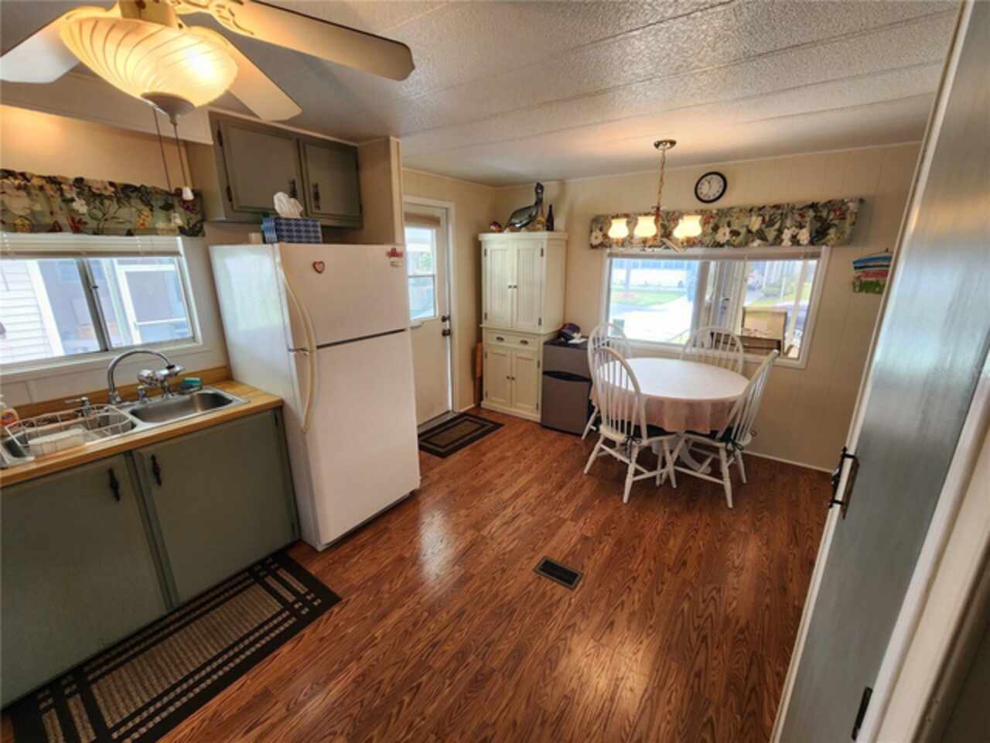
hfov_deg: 106.2
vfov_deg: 89.9
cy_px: 372
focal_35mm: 13
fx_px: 372
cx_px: 495
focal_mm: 2.2
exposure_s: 1/60
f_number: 2.2
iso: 100
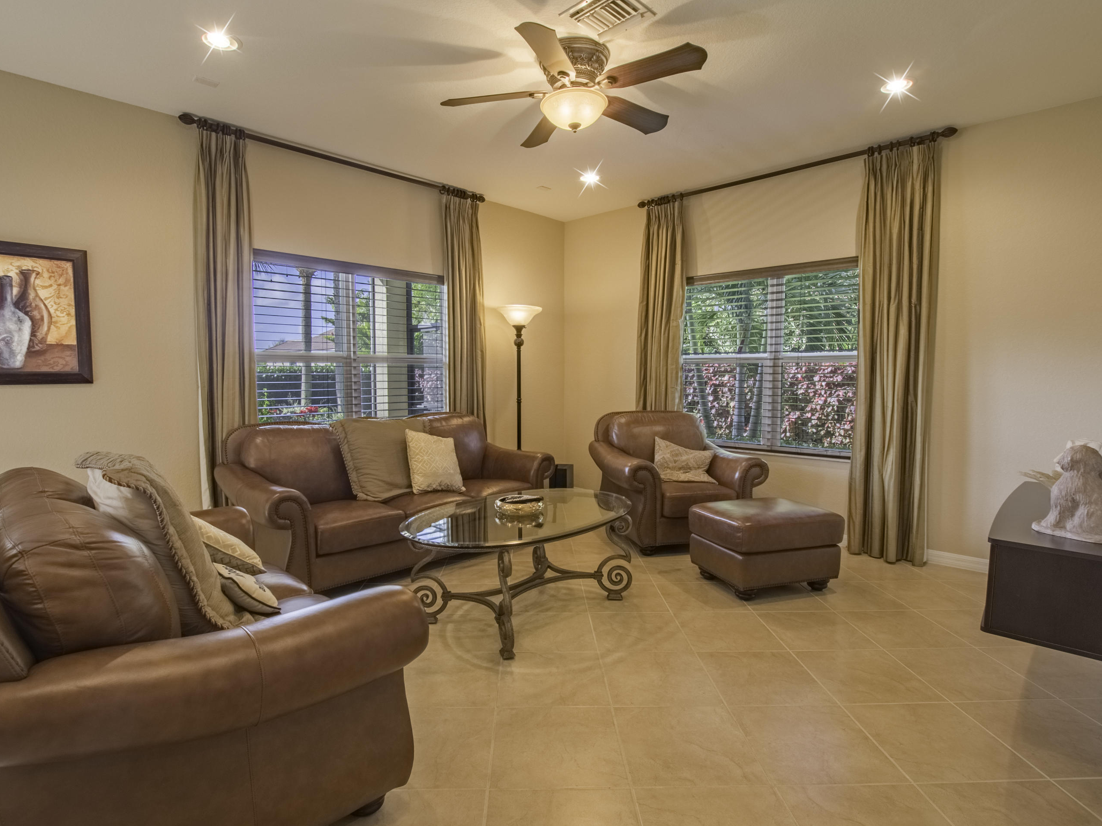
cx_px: 534
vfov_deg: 74.7
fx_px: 541
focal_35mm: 17
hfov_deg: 91.0
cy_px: 416
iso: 640
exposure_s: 1/640
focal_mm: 10
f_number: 7.1
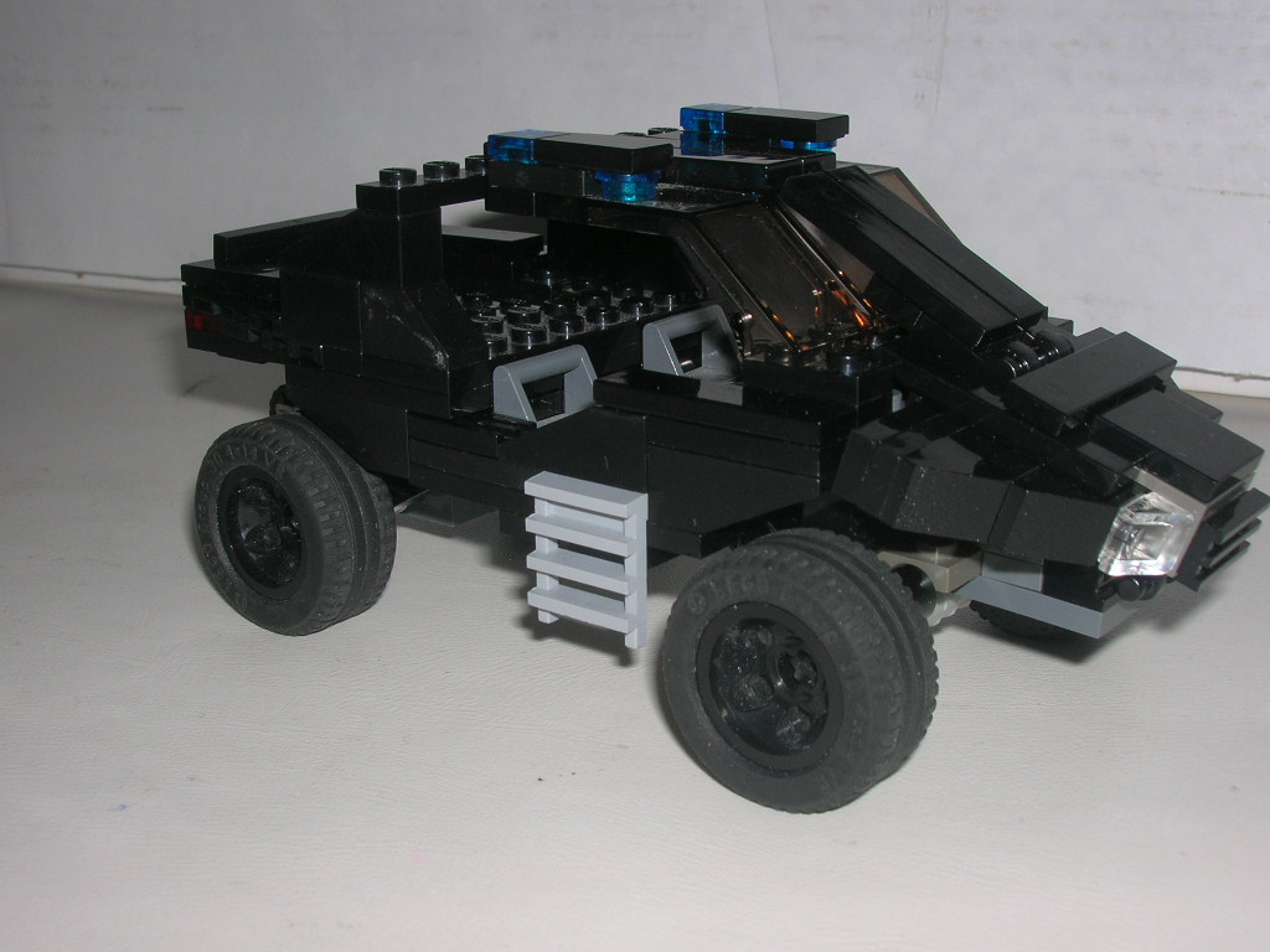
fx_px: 1688
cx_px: 635
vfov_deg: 31.5
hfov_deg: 41.2
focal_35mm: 46
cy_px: 476
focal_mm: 7.7
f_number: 5.4
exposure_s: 1/60.1
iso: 50
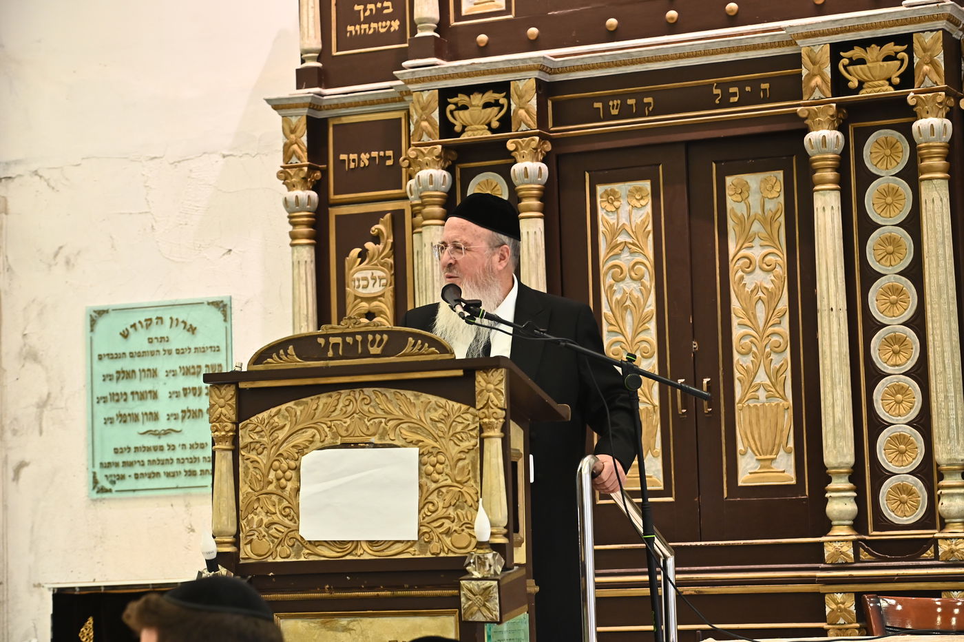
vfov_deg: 13.4
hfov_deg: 20.0
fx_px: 2730
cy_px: 321
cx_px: 482
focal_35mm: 102
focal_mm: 102
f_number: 6.3
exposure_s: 1/160
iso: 2500
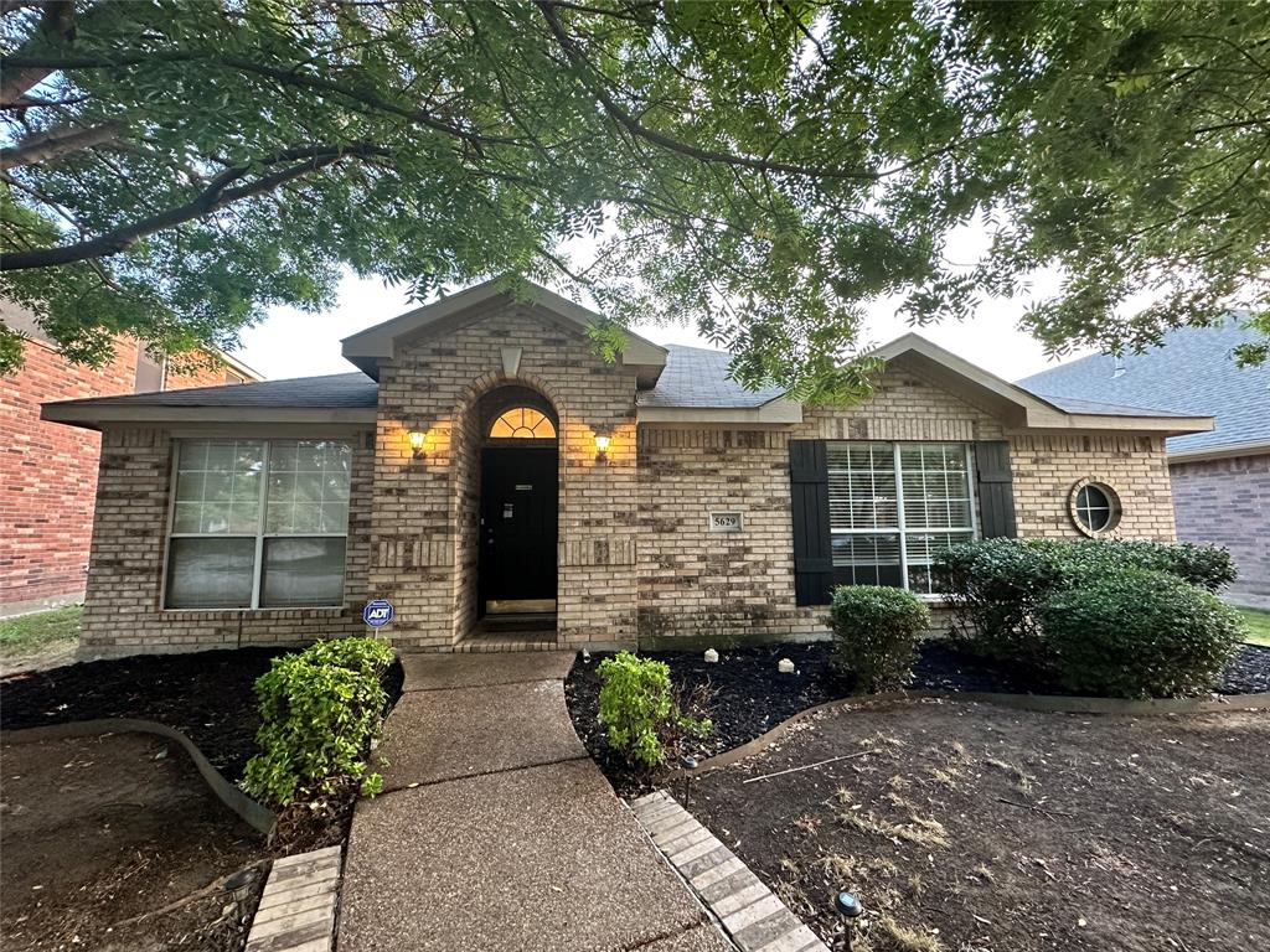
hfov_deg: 102.1
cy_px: 476
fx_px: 514
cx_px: 635
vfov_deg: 85.7
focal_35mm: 14
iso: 400
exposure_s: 1/60
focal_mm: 2.22
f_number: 2.2
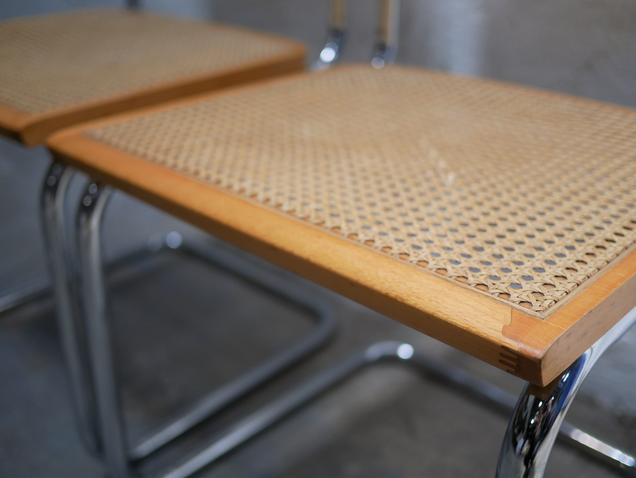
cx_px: 318
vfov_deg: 36.0
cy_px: 239
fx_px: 735
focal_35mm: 40
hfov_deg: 46.8
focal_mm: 20
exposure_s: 1/125
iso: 200
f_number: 1.7
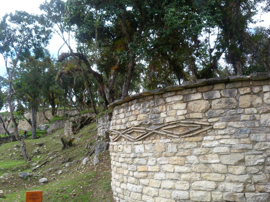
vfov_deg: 46.8
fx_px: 234
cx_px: 135
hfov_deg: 60.0
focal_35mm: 30
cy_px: 101
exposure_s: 1/160
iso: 80
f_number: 4
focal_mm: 5.3
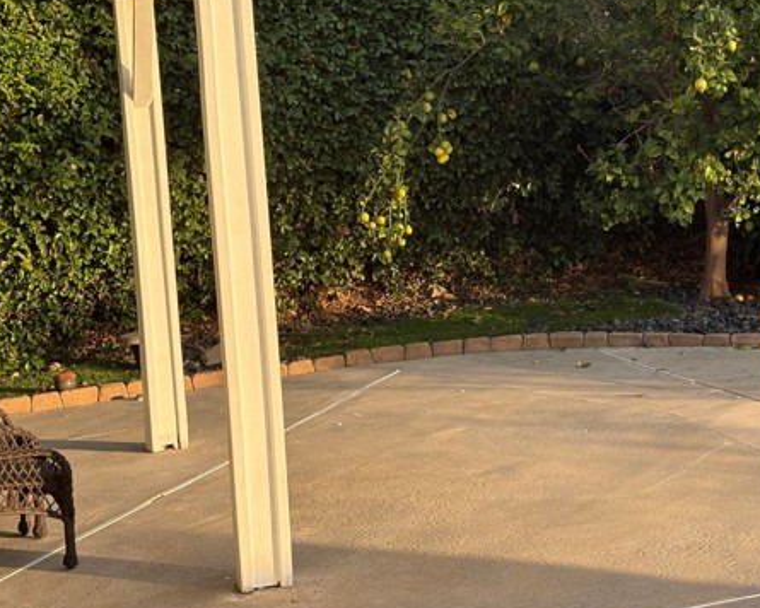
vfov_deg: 21.0
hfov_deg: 26.0
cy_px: 306
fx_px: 1642
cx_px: 478
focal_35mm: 73
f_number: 1.6
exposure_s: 1/820
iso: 50
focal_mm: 5.96
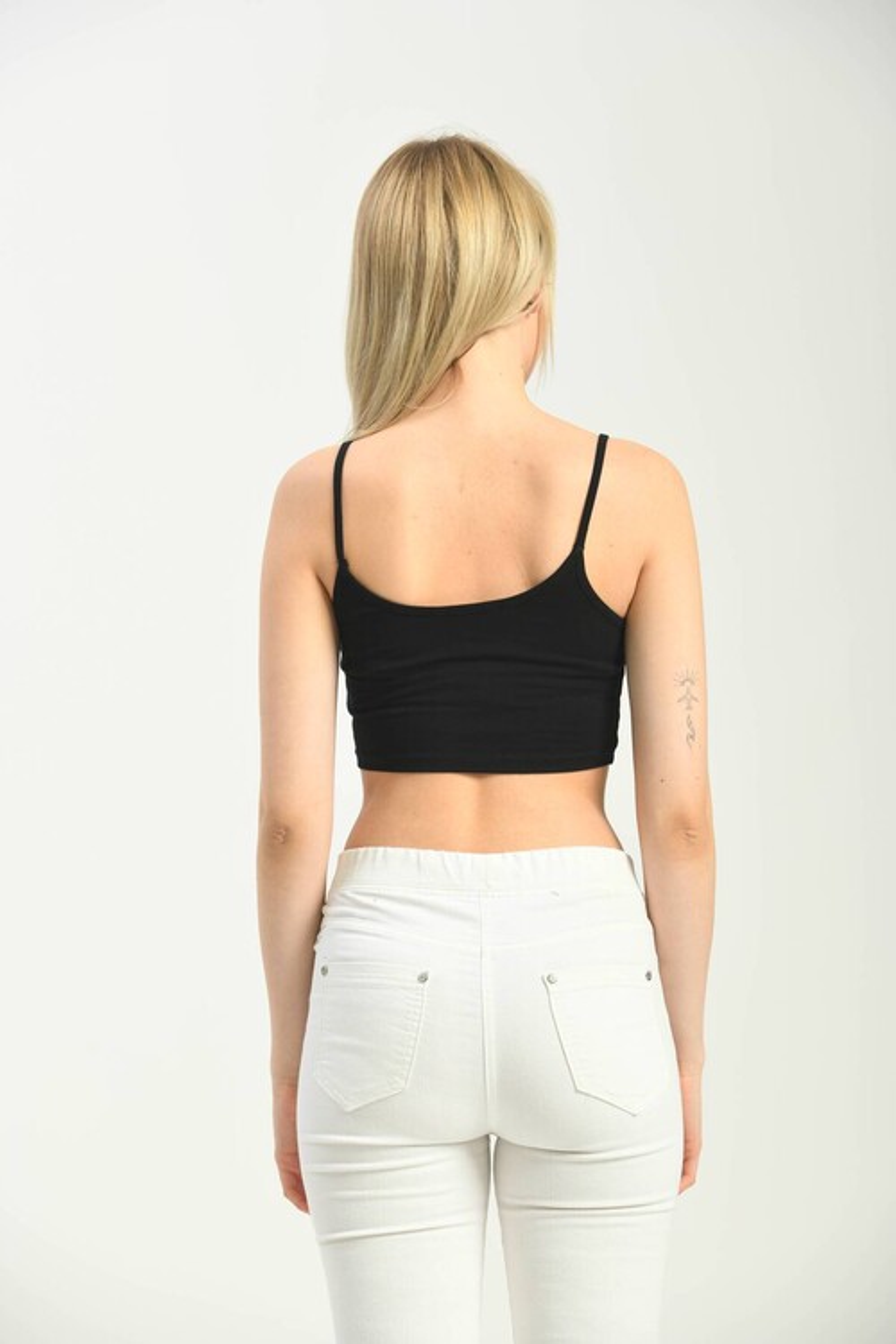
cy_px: 672
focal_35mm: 122
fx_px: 4554
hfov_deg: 11.2
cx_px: 448
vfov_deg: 16.8
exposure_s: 1/160
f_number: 6.3
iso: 100
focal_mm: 122
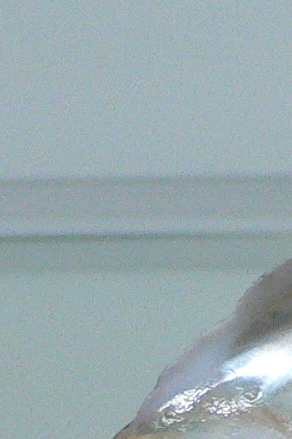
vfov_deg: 11.6
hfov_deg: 7.9
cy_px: 709
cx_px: 502
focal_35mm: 168
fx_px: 2045
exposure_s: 1/60
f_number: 2.8
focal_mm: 4.6
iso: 200
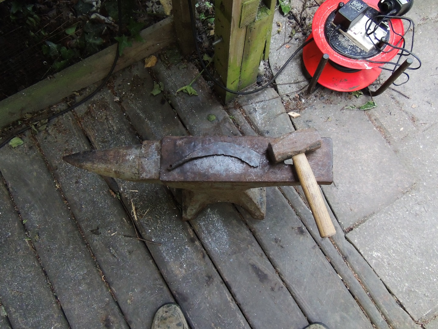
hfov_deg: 71.6
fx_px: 304
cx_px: 219
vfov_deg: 56.8
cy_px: 164
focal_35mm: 24
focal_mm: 4.3
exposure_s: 1/160
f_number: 3
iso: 720
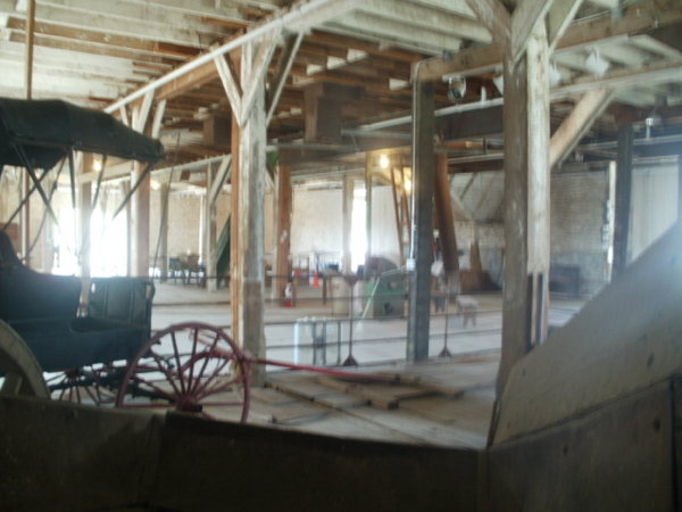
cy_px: 256
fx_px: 709
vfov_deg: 39.7
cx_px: 341
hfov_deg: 51.4
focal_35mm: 36
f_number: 3.5
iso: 100
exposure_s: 1/4
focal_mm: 6.3
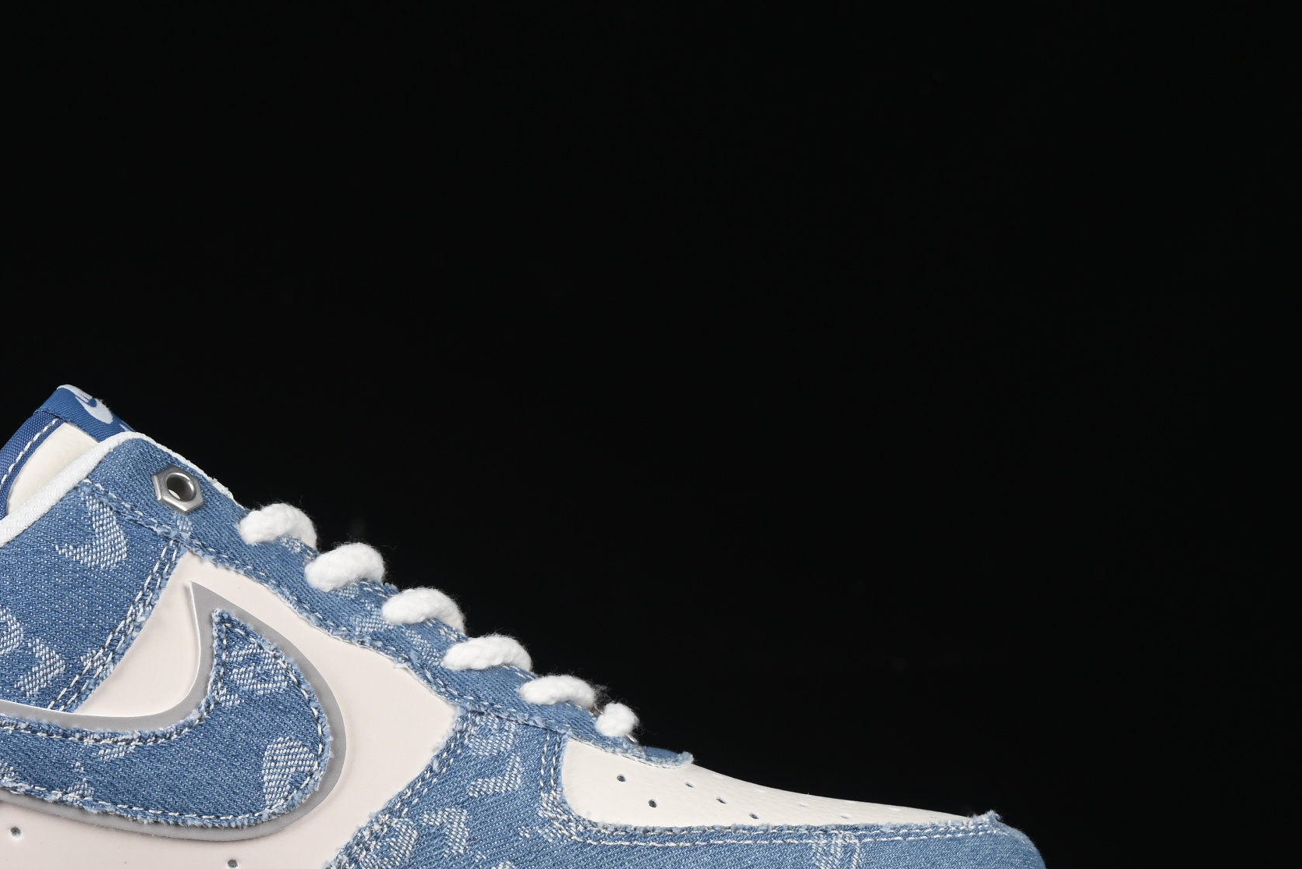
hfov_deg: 16.3
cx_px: 298
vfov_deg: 10.9
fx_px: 4521
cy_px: 665
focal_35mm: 125
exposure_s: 1/80
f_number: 8
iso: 160
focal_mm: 50
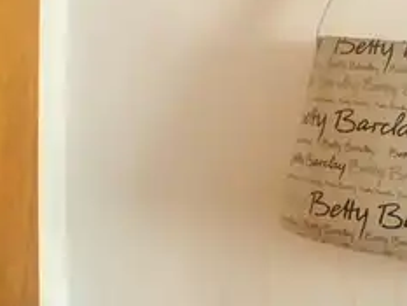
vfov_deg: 23.4
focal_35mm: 60
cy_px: -3
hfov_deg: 29.7
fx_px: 706
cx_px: 419
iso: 400
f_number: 2.8
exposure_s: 1/15
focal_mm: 5
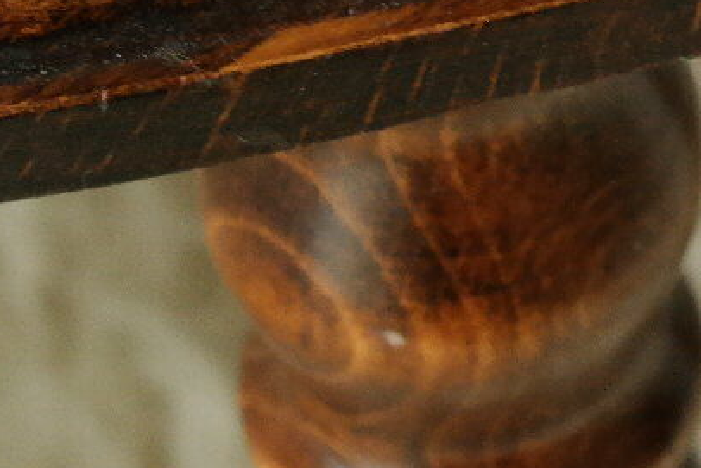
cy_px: -411
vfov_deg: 5.5
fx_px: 4811
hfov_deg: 8.1
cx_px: 1226
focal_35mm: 247
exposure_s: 1/30
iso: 1600
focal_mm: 38
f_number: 5.6
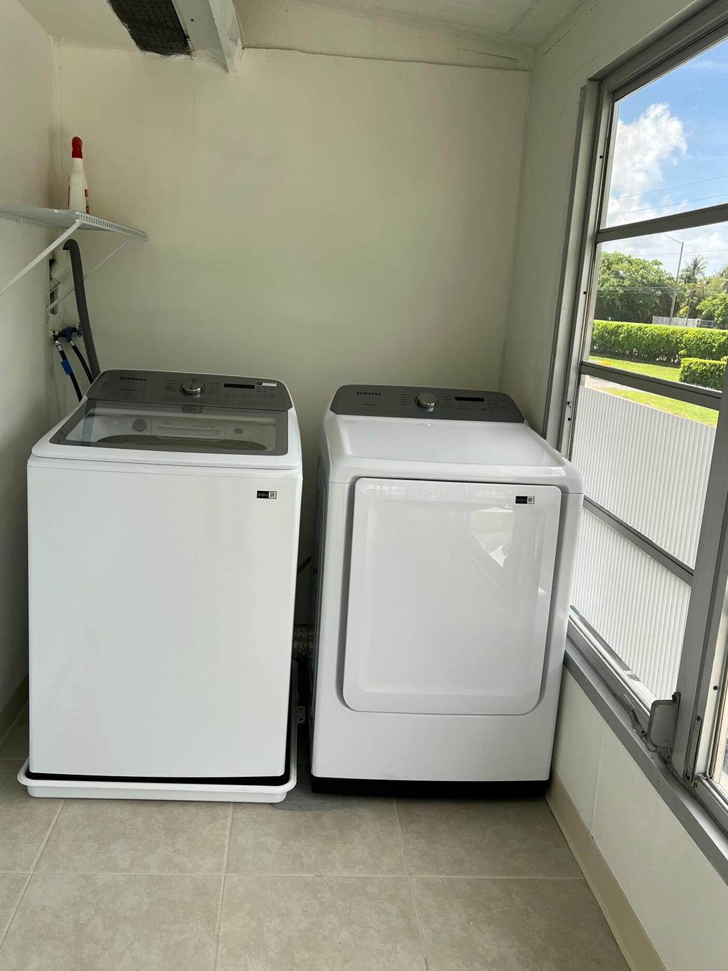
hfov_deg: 49.7
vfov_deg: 63.4
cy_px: 454
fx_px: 785
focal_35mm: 28
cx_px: 340
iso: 40
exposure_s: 1/278
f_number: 1.5
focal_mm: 5.7
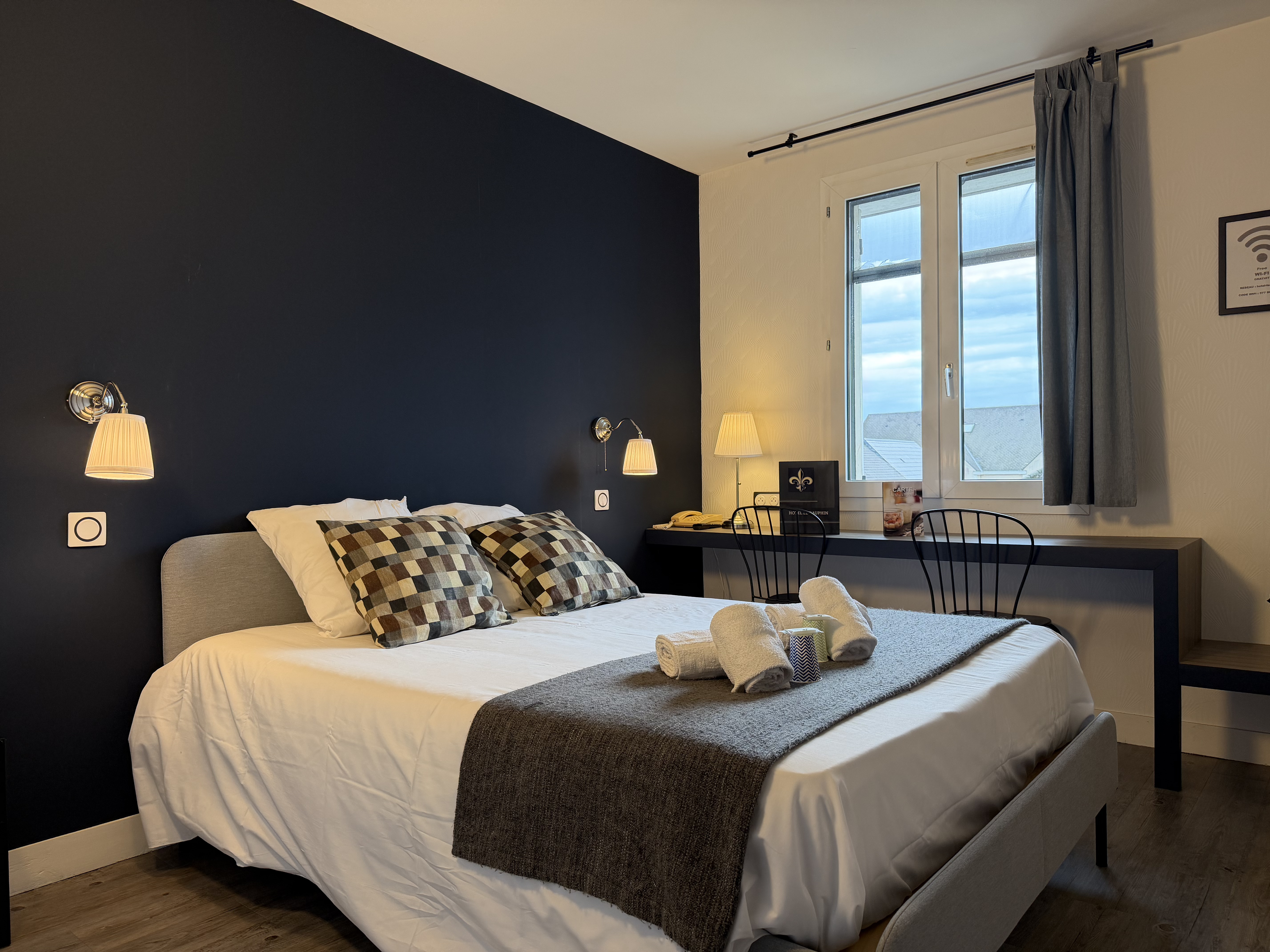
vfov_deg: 56.8
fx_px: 881
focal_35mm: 24
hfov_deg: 71.6
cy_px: 476
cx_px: 635
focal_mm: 6.76
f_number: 1.78
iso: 125
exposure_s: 1/100
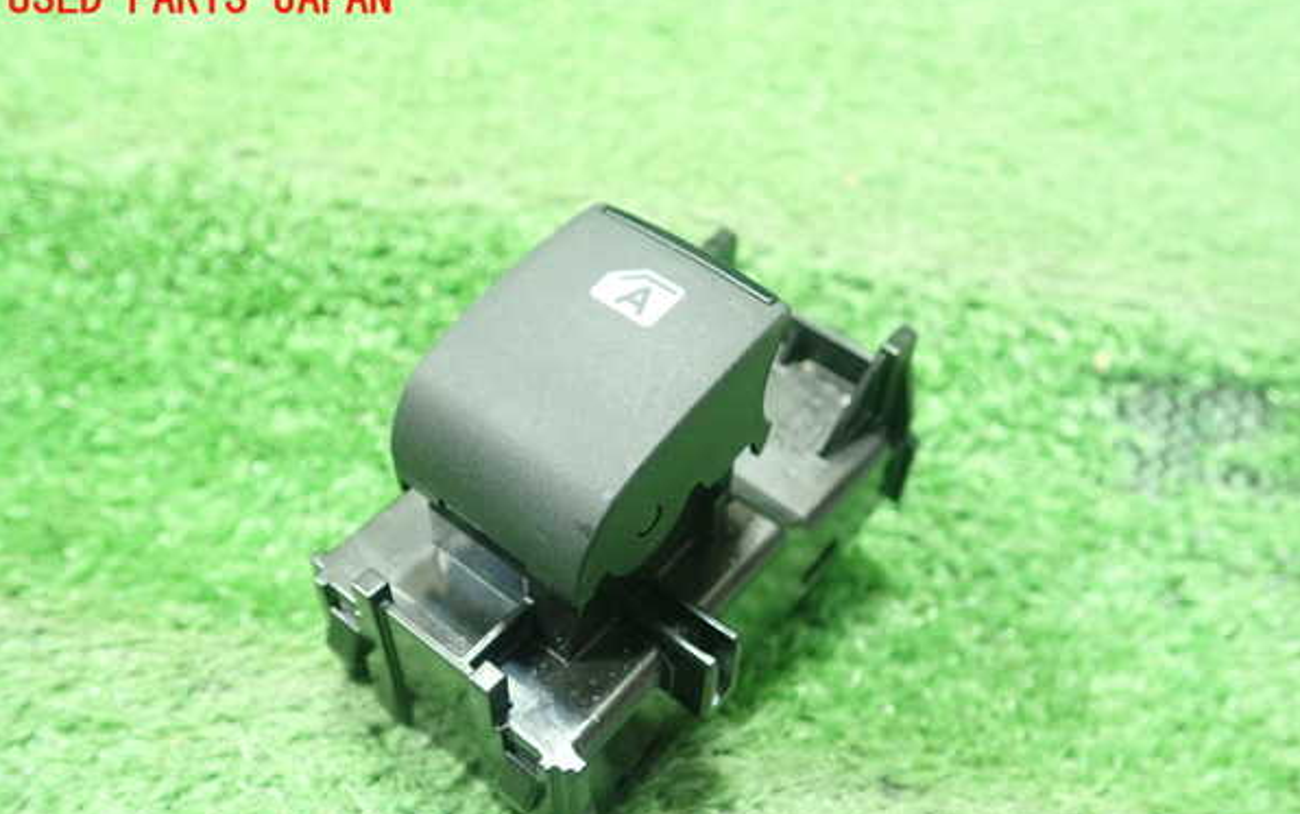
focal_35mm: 32
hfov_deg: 59.6
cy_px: 463
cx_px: 650
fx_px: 1134
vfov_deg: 39.4
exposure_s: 1/80
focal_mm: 5.5
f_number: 2.3
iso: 800
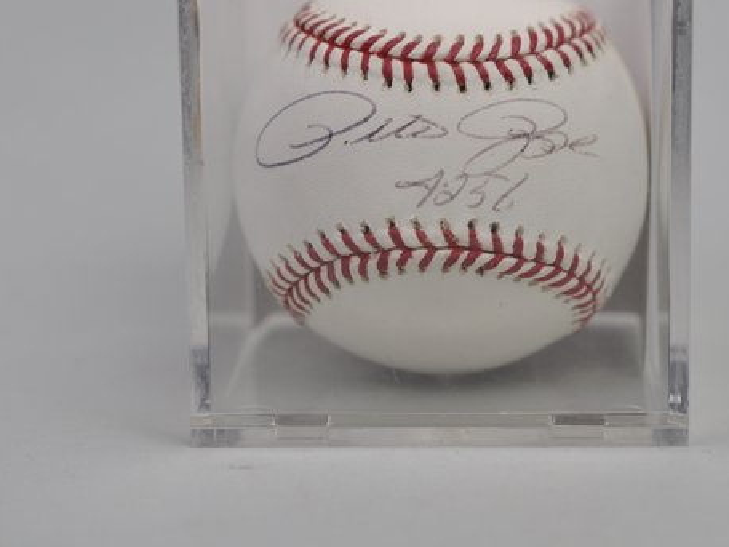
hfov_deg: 21.7
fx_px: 1895
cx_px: 427
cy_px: 174
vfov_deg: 16.4
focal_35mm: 90
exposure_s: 1/100
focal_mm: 40
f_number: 5
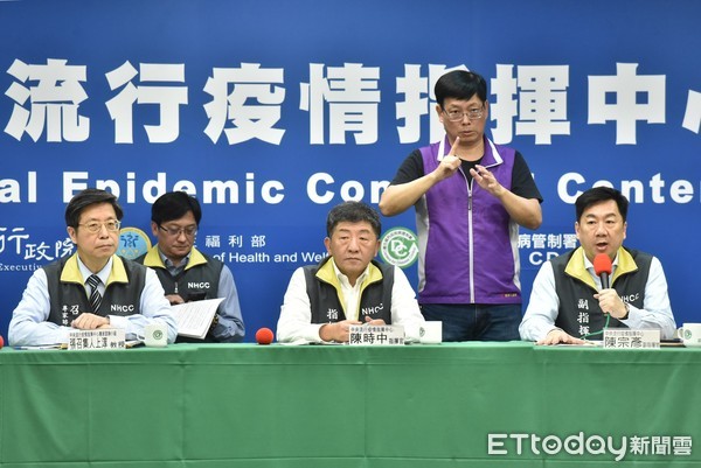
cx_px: 350
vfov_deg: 6.9
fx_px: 3897
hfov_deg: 10.3
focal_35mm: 200
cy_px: 234
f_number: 5
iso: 4000
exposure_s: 1/250
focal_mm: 200
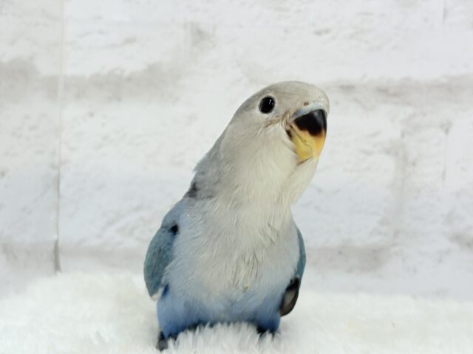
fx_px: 711
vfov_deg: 28.0
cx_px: 236
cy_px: 177
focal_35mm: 52
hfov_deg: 36.8
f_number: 1.6
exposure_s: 1/100
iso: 80
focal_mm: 5.96
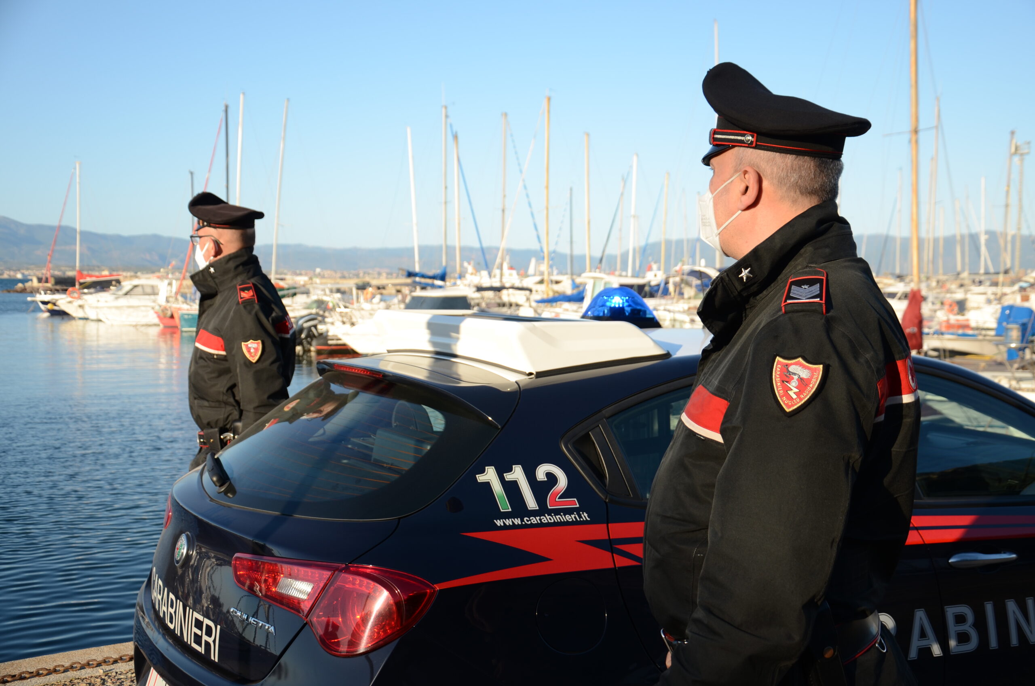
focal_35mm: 42
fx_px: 1205
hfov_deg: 46.5
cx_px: 518
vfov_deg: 31.8
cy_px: 343
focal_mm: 28
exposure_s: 1/400
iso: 100
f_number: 4
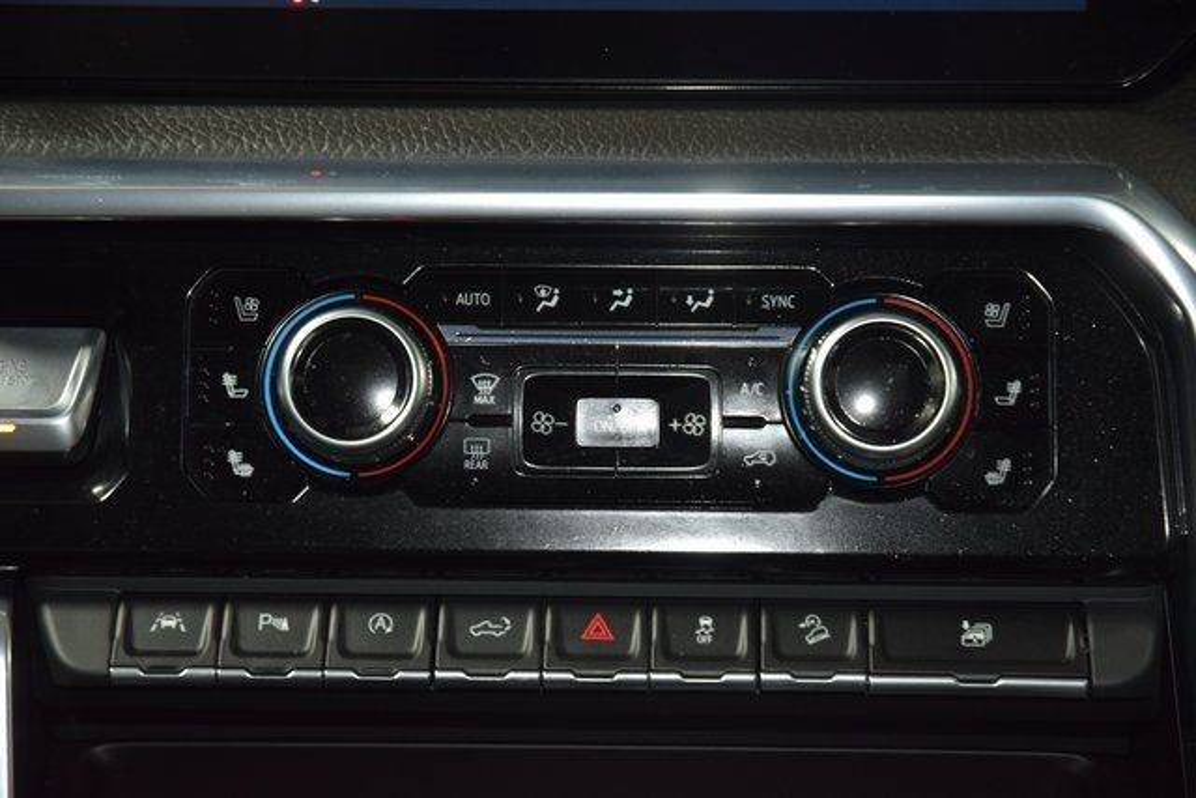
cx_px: 598
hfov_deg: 19.5
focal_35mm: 105
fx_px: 3489
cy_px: 399
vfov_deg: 13.0
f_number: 4.5
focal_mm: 70
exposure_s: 1/15
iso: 1250
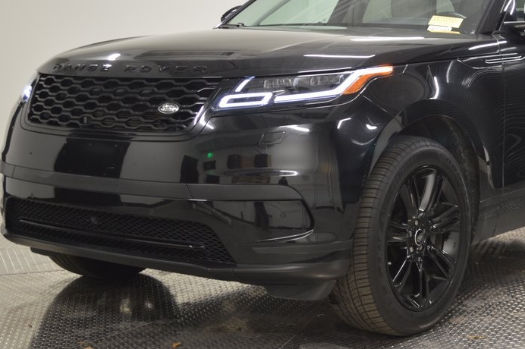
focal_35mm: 71
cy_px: 113
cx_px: 362
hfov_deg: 28.2
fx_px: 1034
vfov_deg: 19.1
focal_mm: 32
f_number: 4.8
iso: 400
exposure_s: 1/25
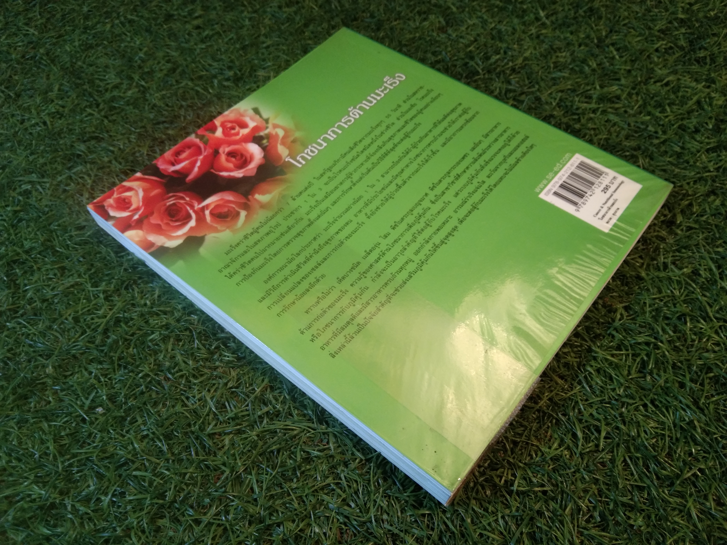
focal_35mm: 30
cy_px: 272
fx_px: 630
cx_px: 364
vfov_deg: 46.8
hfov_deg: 60.0
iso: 648
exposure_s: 1/25
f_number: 2.2
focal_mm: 3.65
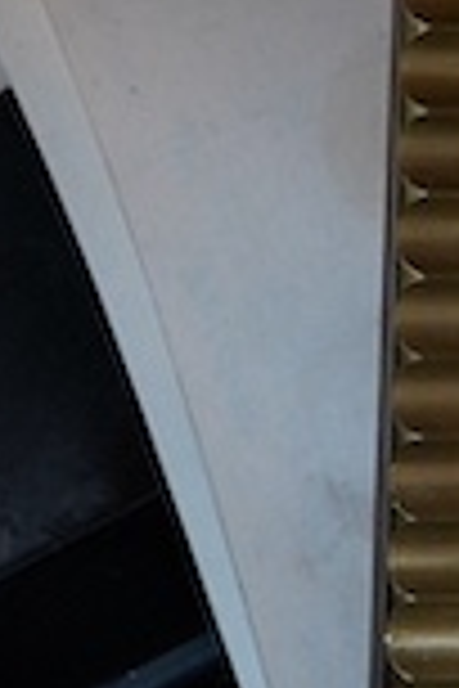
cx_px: 716
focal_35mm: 265
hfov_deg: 5.1
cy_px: 274
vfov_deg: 7.8
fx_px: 5068
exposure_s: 1/125
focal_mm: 30
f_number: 3.5
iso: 1600
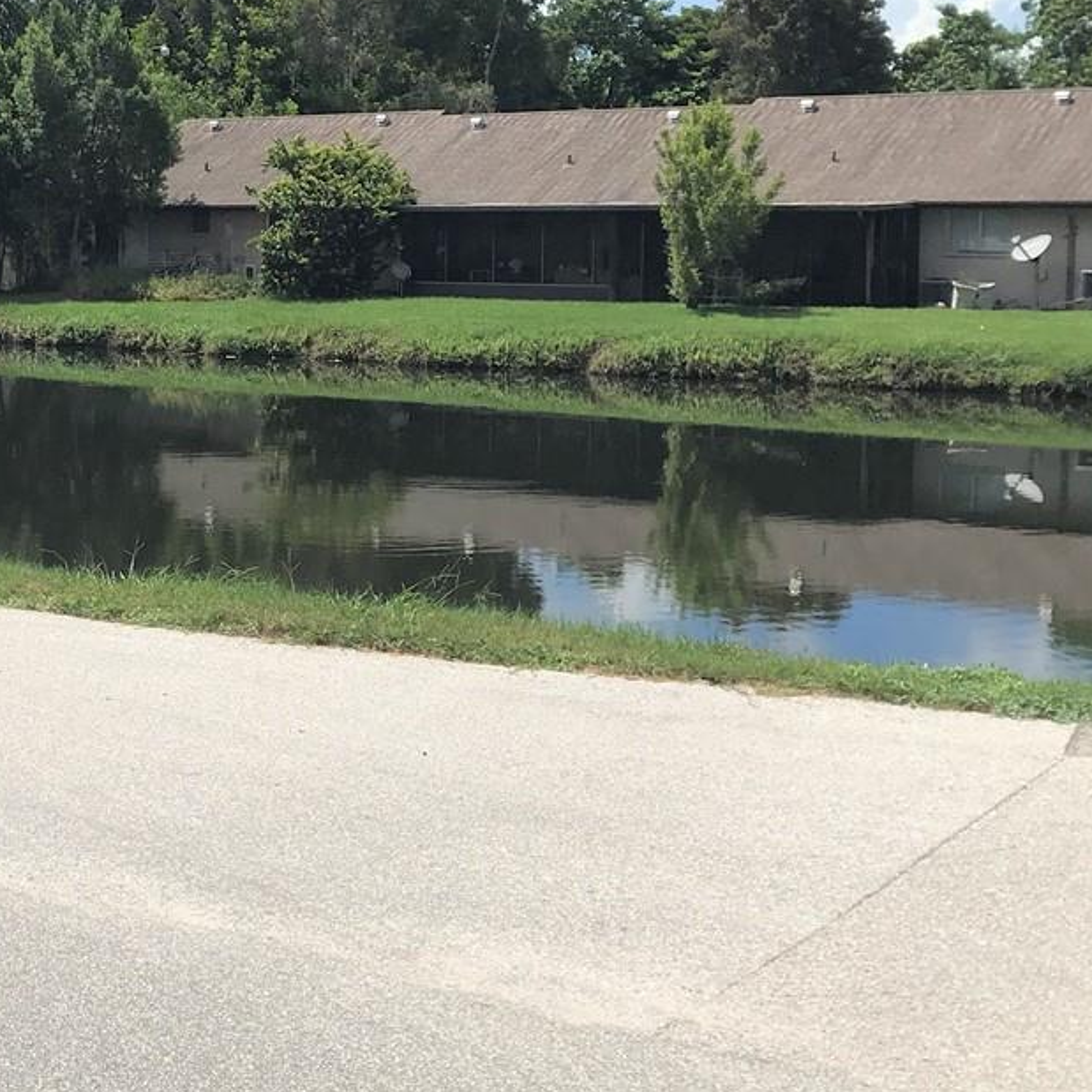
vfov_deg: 26.8
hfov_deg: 26.2
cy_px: 381
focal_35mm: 64
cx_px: 148
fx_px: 2284
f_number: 1.8
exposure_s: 1/3425
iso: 20
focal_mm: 3.99
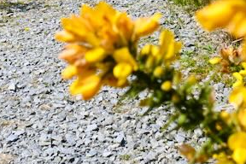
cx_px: 118
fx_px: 704
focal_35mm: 103
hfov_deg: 19.8
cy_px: -51
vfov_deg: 12.8
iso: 100
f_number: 6.3
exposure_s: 1/320
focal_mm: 18
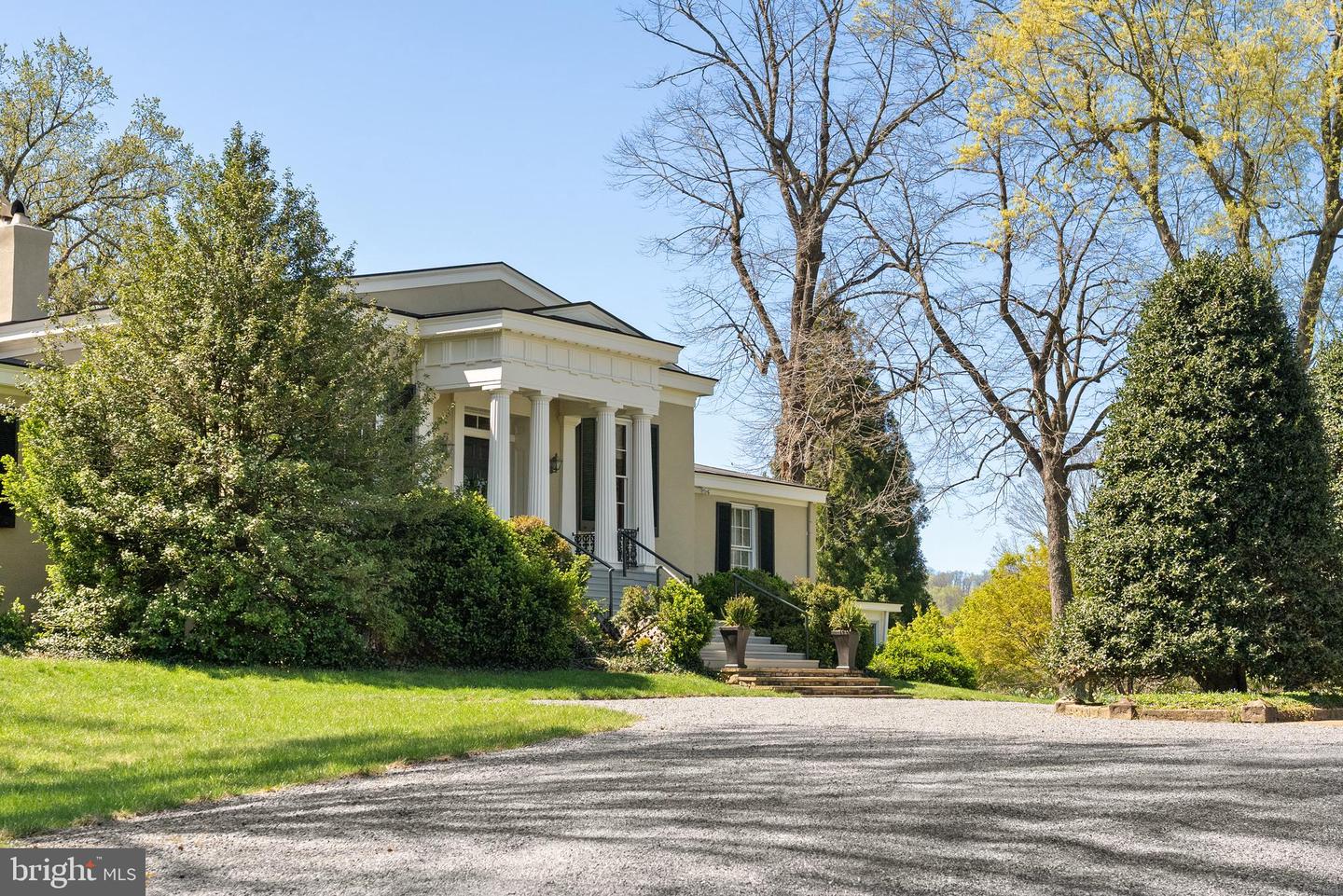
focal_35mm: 52
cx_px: 672
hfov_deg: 38.2
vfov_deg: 26.0
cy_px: 448
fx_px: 1940
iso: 640
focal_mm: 52
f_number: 8
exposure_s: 1/1250
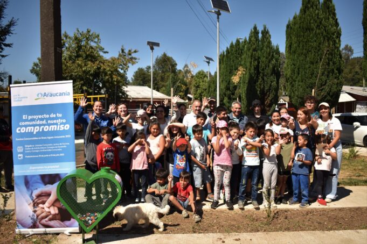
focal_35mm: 33
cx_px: 184
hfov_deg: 57.2
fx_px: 336
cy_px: 122
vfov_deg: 40.0
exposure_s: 1/2000
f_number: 4.5
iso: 200
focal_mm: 22
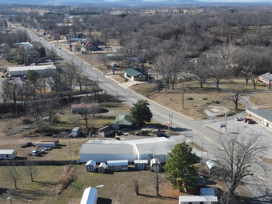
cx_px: 158
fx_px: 354
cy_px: 150
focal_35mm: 45
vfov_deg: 31.7
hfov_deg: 41.9
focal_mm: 4.5
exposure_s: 1/500
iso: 100
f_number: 2.8
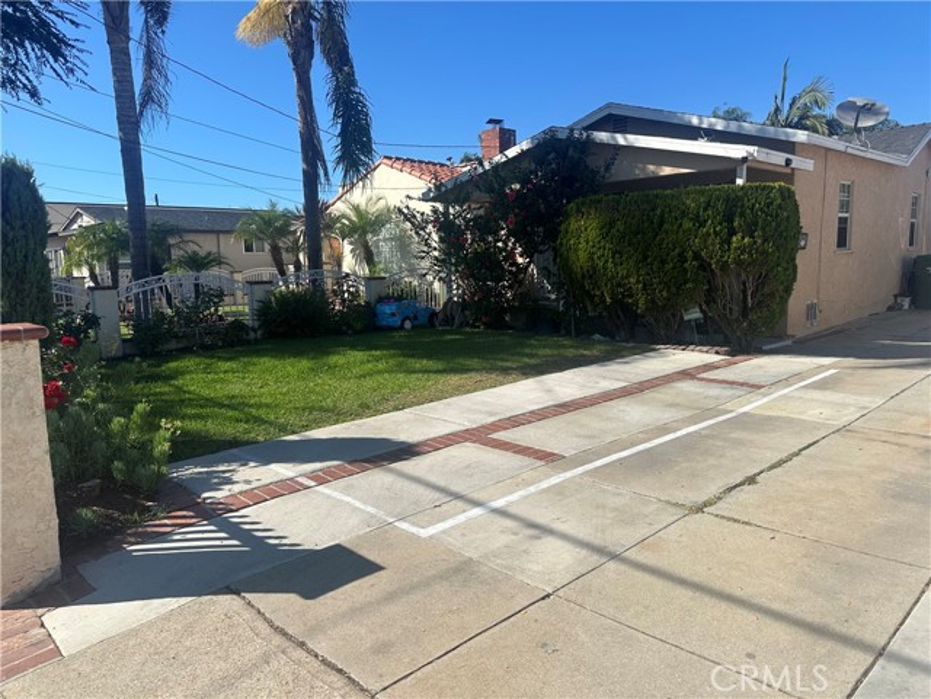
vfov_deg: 56.8
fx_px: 645
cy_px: 350
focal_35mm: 24
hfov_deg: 71.6
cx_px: 466
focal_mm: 6.86
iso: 80
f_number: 1.78
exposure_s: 1/5000
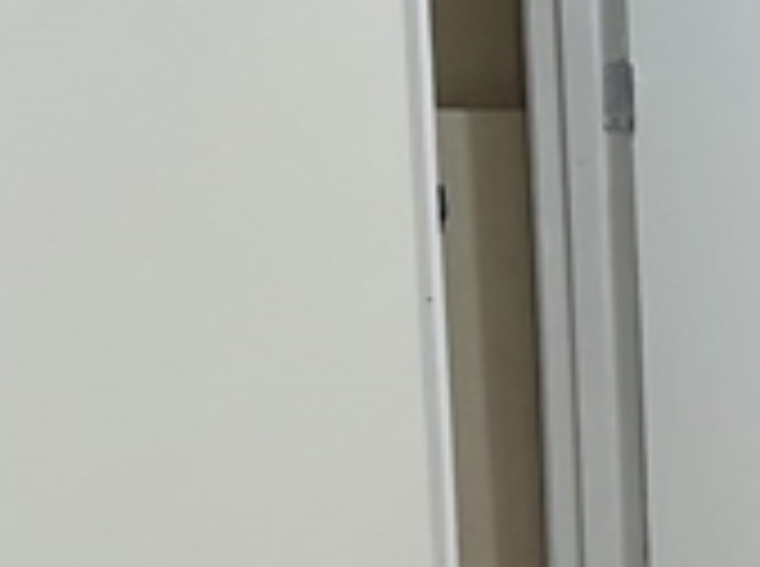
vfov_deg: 9.3
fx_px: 3462
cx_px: 1309
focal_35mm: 158
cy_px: 144
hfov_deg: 11.7
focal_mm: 5.96
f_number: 1.6
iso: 80
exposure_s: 1/120
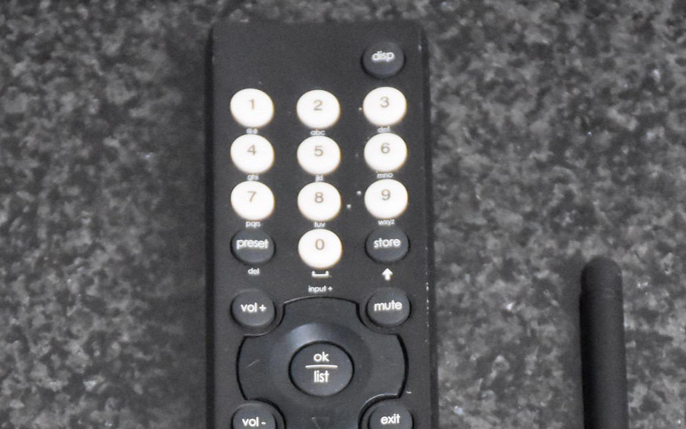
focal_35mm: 320
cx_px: 302
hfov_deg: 6.6
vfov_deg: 4.1
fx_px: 5982
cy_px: 490
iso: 7200
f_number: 5.3
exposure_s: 1/125
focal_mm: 90
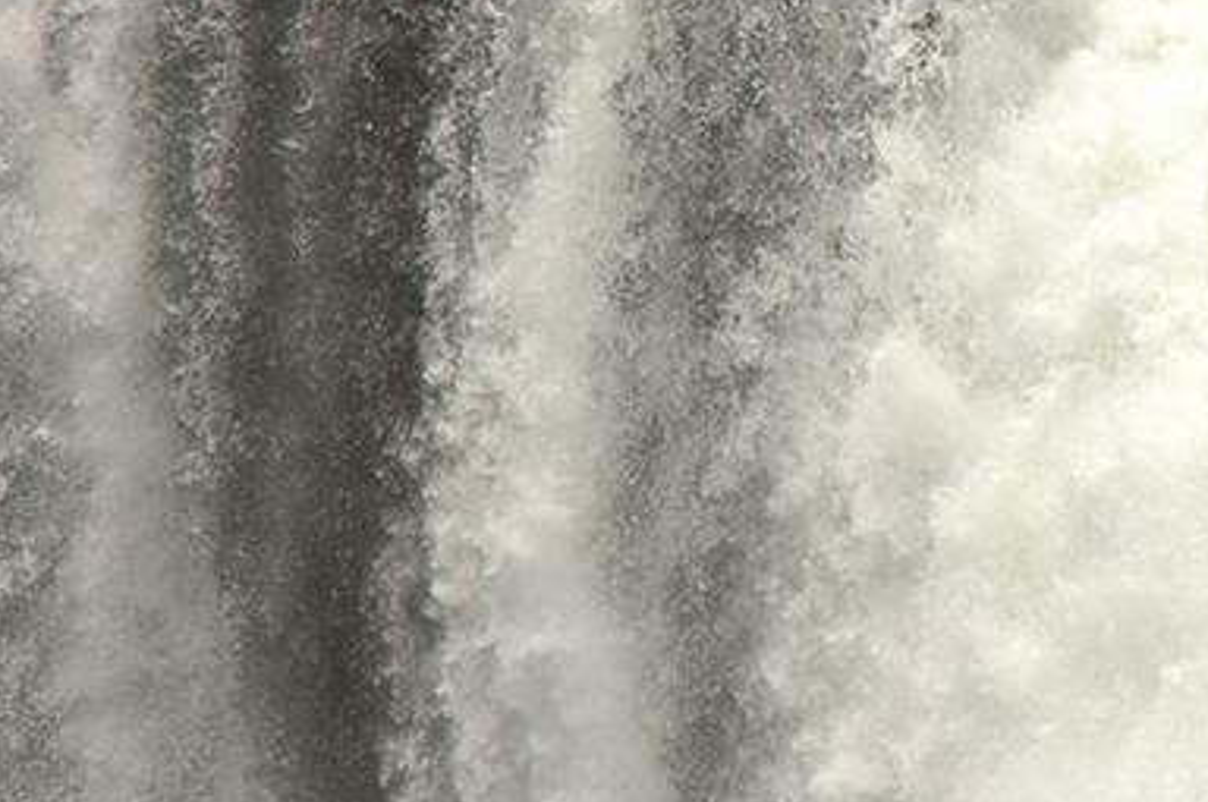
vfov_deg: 4.9
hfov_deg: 7.3
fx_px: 9384
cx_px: 1497
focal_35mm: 280
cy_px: 124
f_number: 8
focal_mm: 70
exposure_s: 1/1600
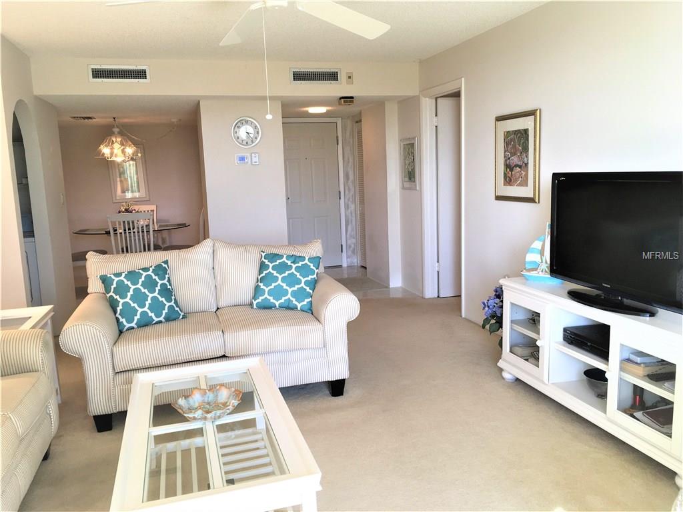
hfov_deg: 61.7
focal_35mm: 29
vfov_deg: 48.2
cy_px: 256
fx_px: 572
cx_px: 342
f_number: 2.2
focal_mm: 4.15
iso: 25
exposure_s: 1/33
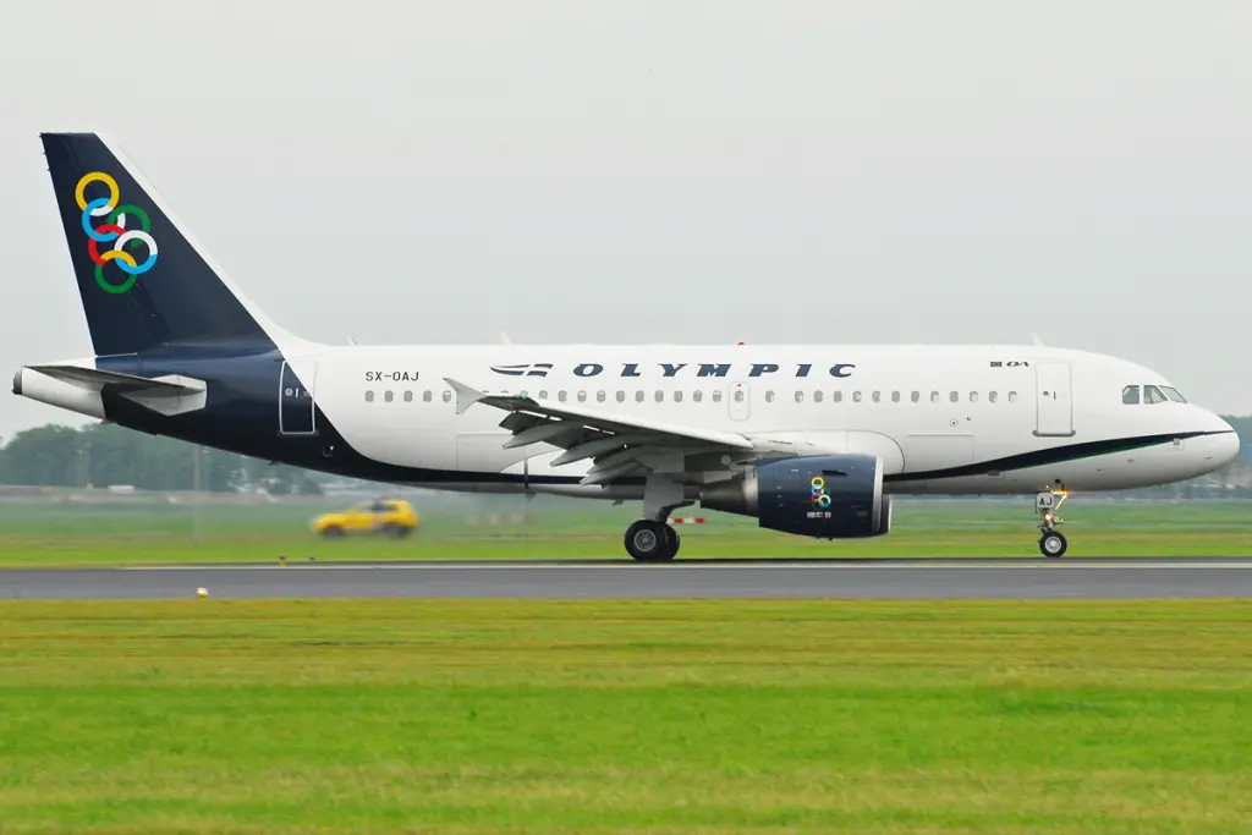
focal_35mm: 270
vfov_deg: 5.1
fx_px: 9391
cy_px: 418
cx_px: 626
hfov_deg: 7.6
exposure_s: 1/100
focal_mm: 180
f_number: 6.3
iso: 250
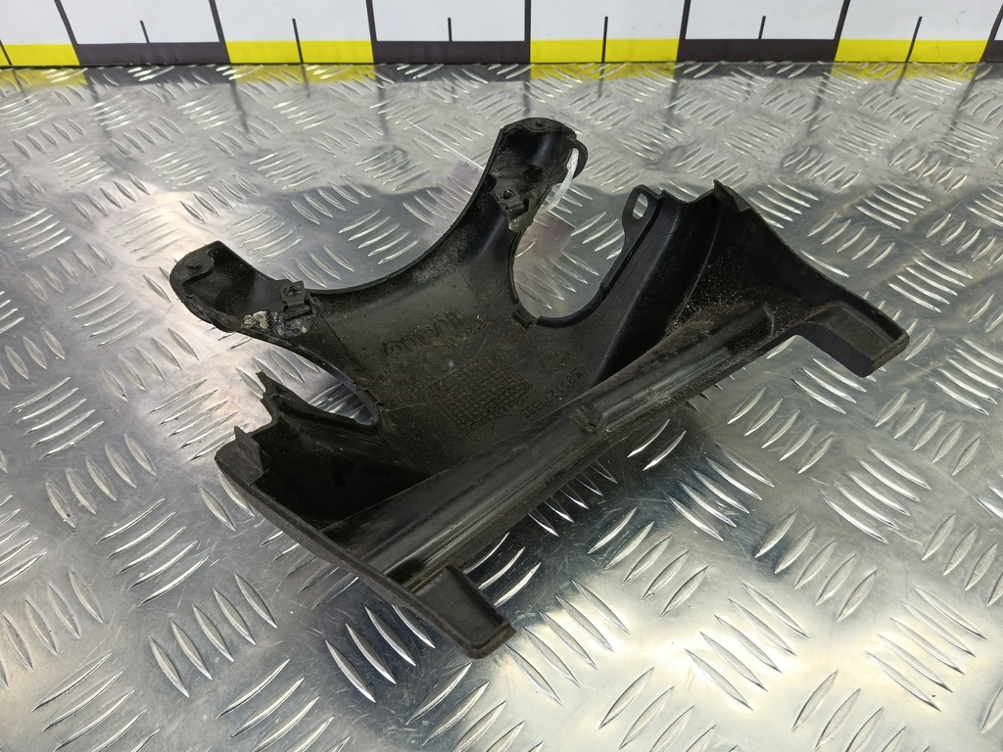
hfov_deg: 73.9
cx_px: 502
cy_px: 376
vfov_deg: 58.9
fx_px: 666
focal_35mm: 23
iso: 120
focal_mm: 4.11
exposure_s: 1/50
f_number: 1.6
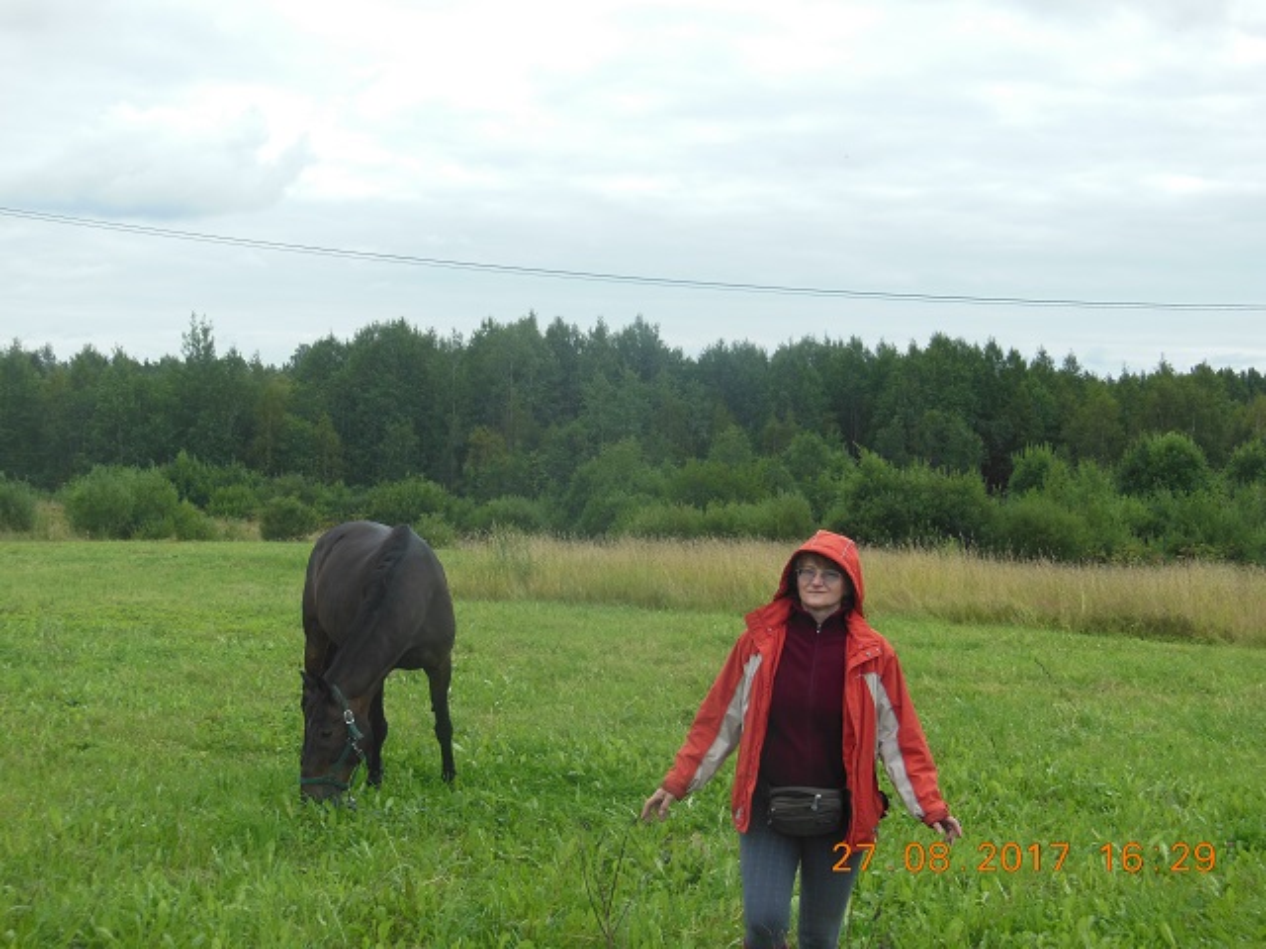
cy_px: 474
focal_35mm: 52
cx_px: 633
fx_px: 1902
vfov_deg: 28.0
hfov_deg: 36.8
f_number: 4.7
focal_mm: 9.3
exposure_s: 1/320
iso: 125
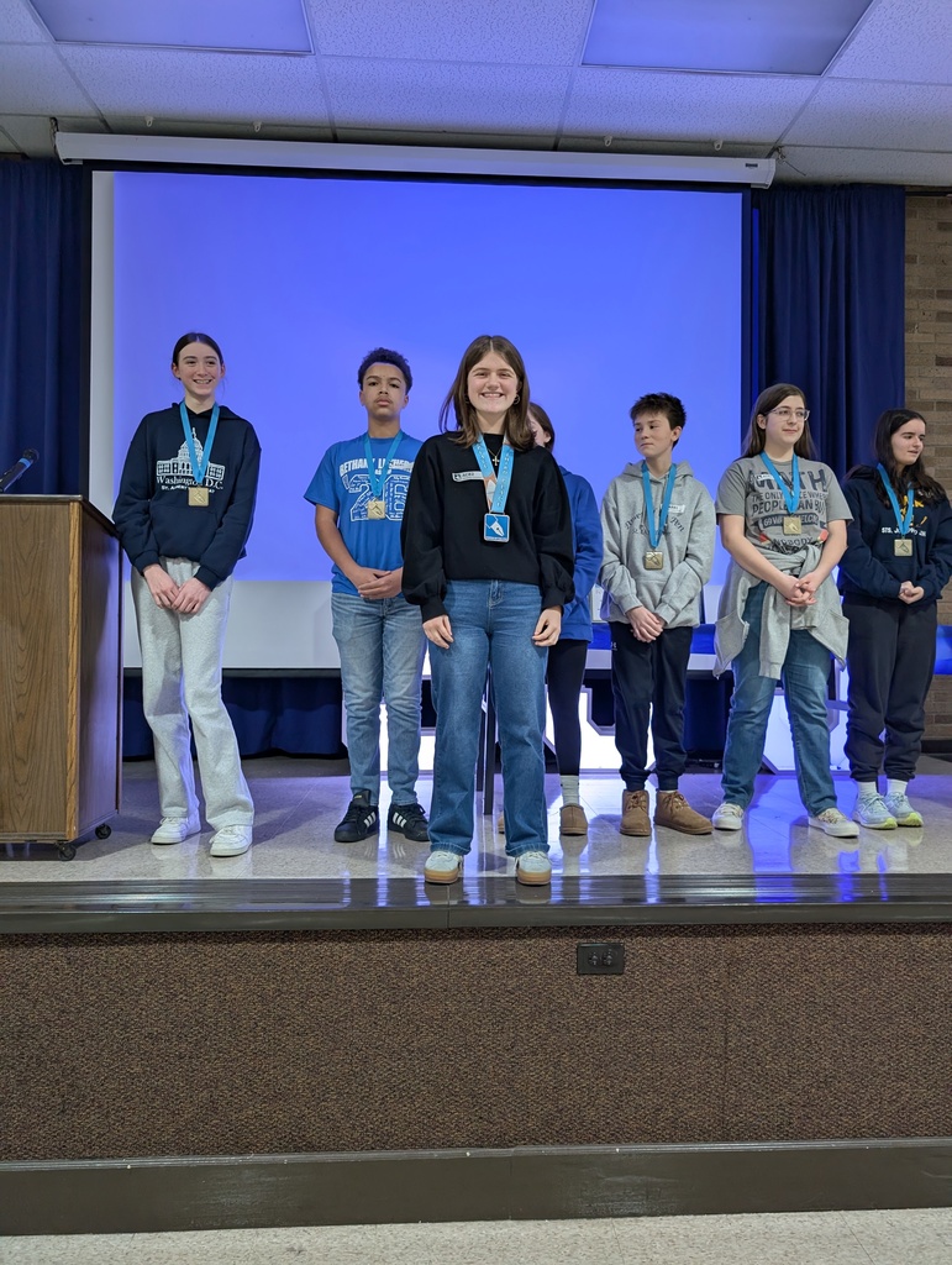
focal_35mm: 24
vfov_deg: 71.5
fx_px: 878
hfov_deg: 56.9
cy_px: 632
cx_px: 476
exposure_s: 1/120
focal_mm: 6.9
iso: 352
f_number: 1.68
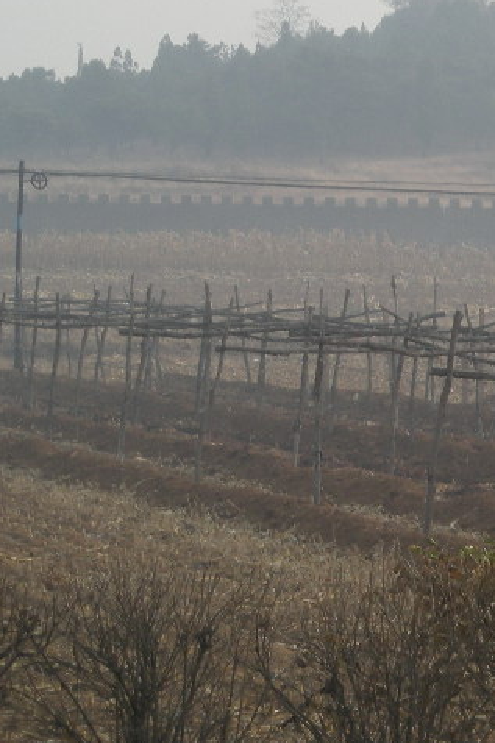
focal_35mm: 235
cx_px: 650
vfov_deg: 8.8
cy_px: 180
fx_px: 4850
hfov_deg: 5.8
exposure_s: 1/168
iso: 50
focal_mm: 17.1
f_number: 4.7
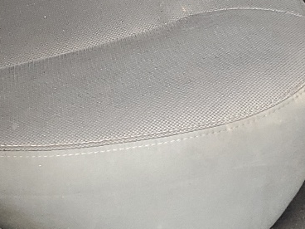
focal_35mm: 113
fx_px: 996
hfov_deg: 17.4
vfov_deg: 11.7
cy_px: -231
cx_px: 114
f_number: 1.5
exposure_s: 1/120
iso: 56
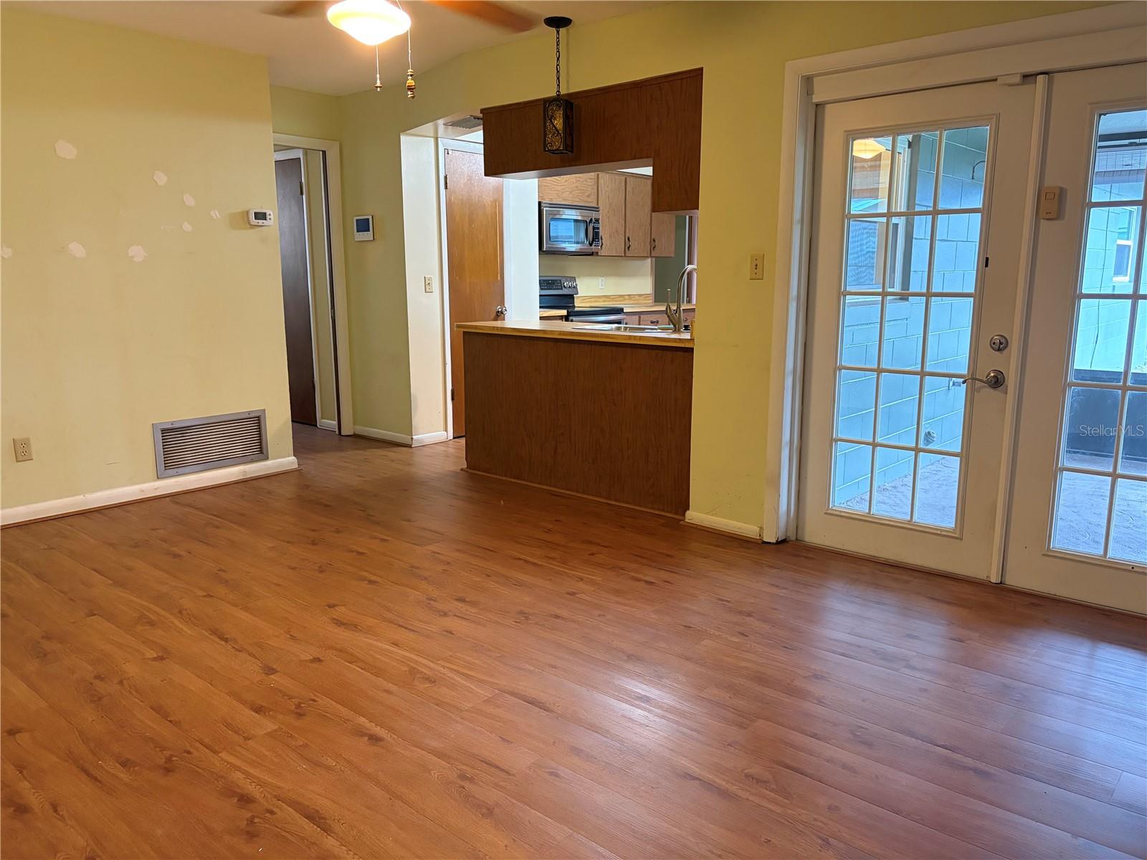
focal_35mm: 26
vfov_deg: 53.1
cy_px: 430
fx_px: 862
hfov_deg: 67.3
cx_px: 574
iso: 400
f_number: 1.6
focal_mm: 5.96
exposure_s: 1/40
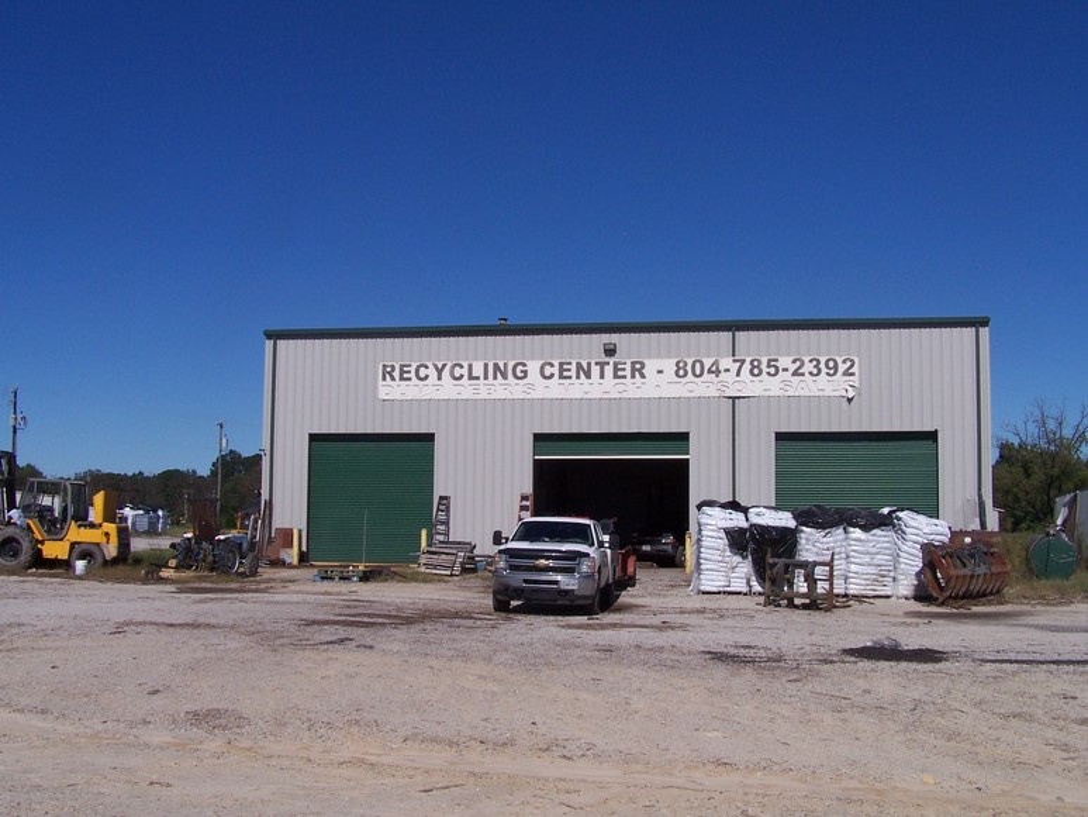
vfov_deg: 37.7
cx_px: 544
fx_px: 1195
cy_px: 408
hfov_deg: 49.0
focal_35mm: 38
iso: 80
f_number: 5.6
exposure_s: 1/1000
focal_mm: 6.3
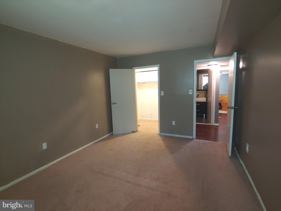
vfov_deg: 78.1
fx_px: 130
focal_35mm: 16
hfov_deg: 94.5
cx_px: 140
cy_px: 106
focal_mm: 2.18
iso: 600
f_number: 1.9
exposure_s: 1/17
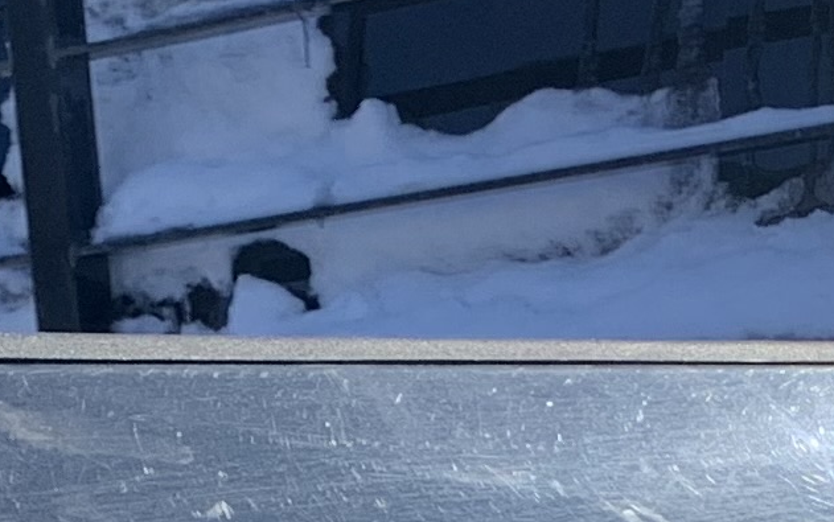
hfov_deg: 11.9
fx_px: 4002
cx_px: 282
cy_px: 1115
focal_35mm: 176
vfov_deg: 7.1
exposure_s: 1/1610
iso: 25
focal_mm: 4.25
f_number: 1.8
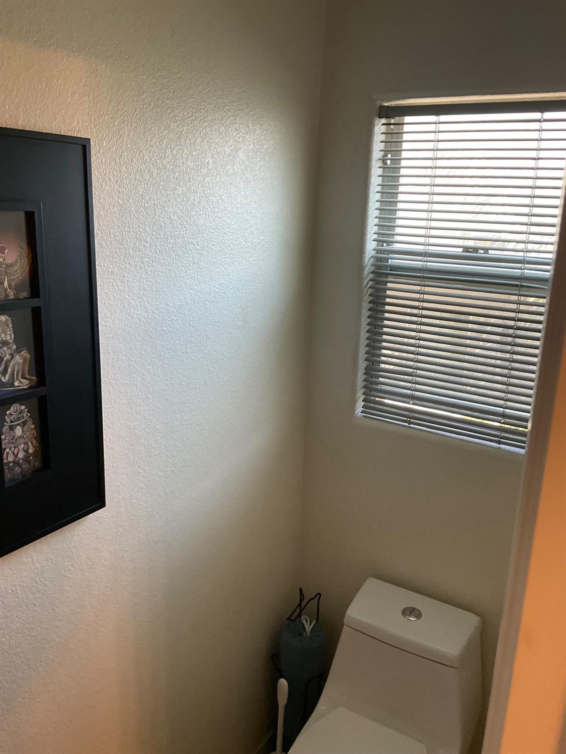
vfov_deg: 61.7
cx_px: 283
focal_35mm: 29
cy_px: 377
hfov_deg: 48.2
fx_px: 632
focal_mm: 3
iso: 64
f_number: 1.8
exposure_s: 1/60
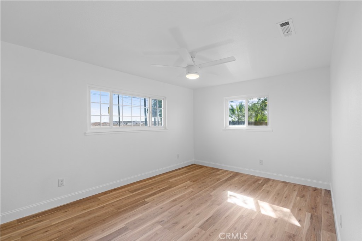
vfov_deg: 73.8
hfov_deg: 96.7
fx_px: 161
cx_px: 181
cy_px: 120
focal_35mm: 16
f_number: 5.6
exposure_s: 1/20
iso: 200
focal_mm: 16
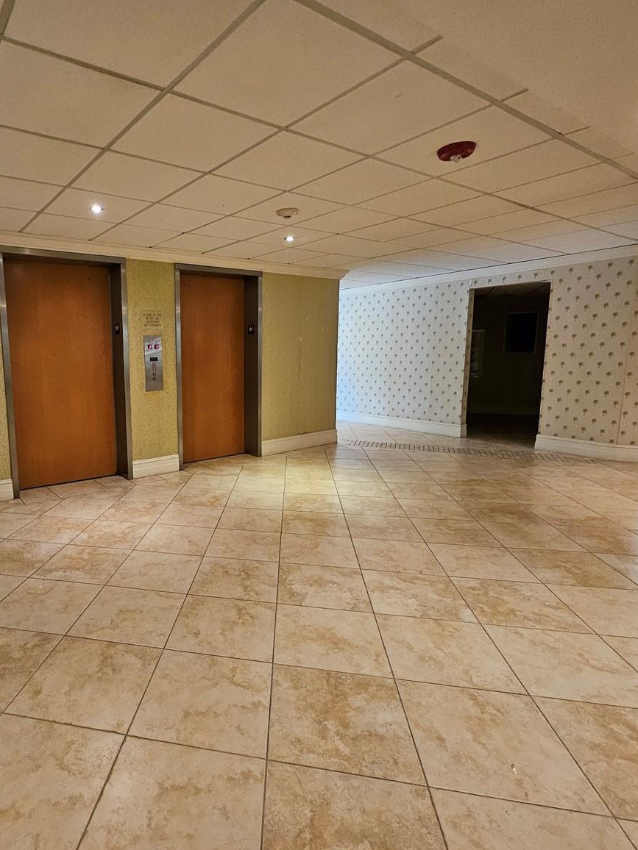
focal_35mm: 18
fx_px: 442
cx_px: 196
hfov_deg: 68.9
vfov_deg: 87.8
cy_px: 427
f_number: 2.2
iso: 400
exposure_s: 1/30
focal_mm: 1.74
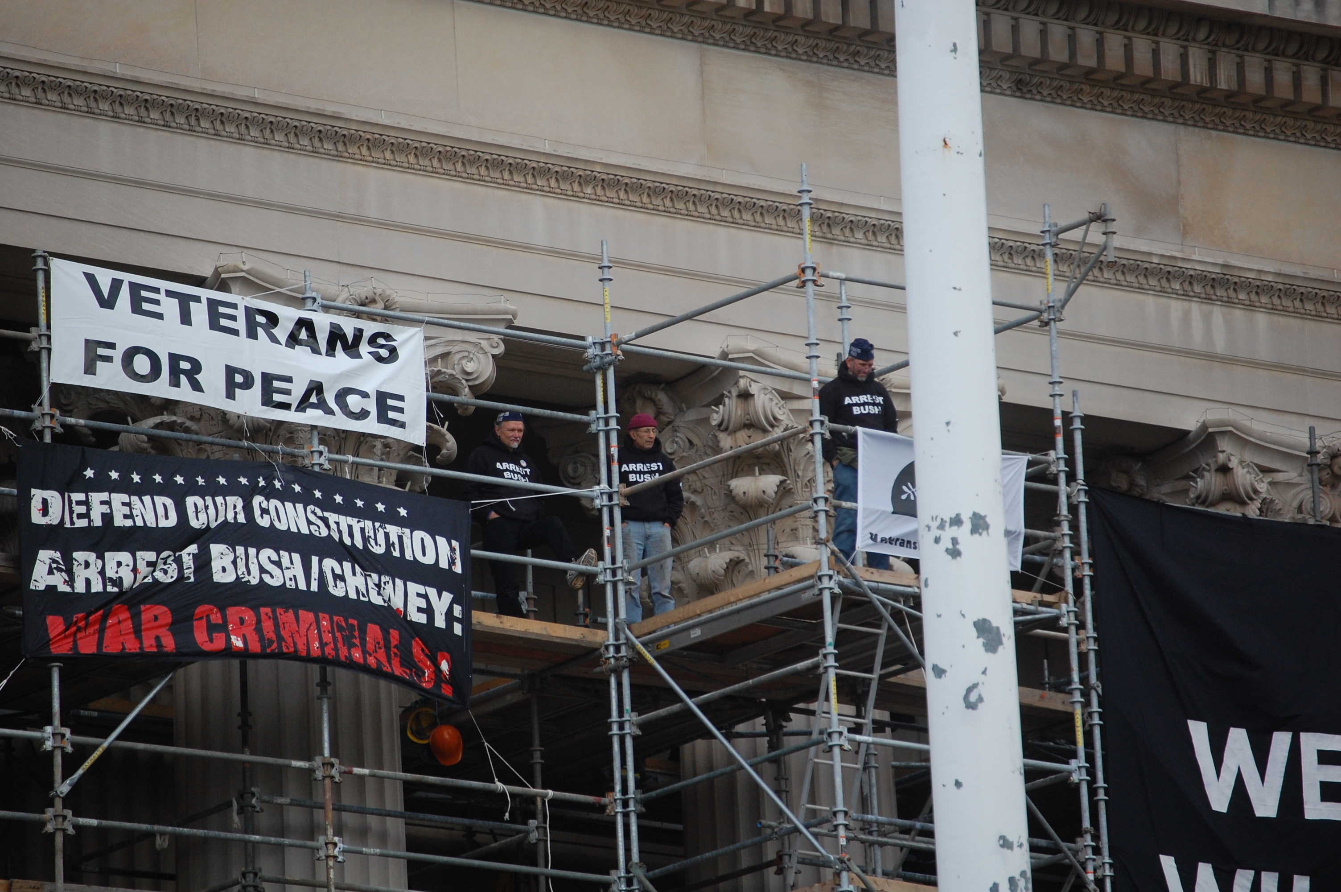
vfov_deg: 4.6
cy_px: 446
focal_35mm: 300
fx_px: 11165
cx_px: 670
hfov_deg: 6.9
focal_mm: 200
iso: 500
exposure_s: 1/500
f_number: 5.6
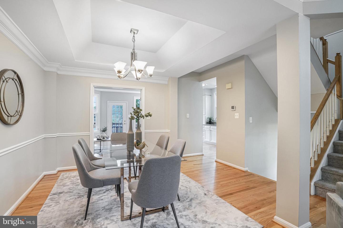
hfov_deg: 96.7
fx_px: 152
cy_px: 114
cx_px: 172
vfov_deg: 73.7
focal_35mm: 16
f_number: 8
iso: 1250
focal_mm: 16
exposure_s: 1/500
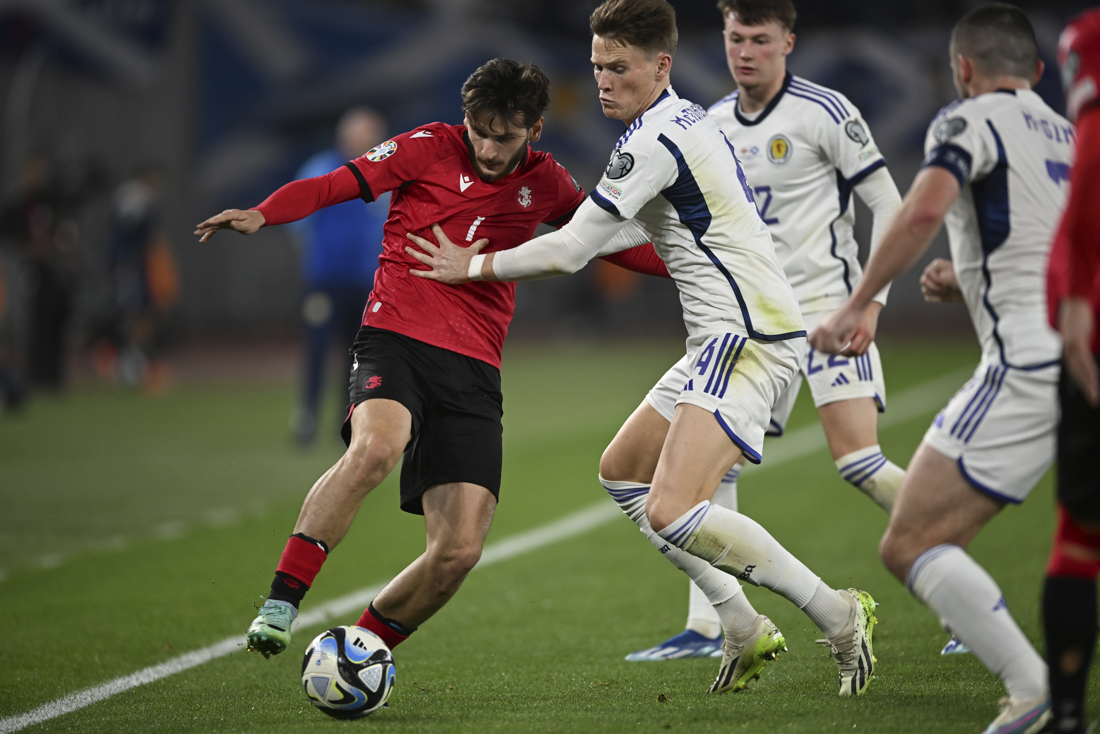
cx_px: 550
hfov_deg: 5.2
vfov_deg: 3.4
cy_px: 367
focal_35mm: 400
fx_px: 12221
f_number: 2.8
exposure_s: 1/1600
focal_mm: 400
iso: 1250
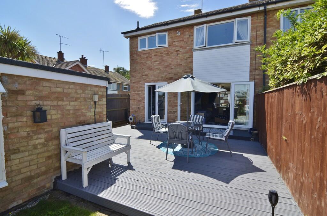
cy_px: 108
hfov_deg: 95.1
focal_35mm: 16
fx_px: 150
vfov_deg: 71.8
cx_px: 164
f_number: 8
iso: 160
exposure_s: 1/250
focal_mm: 11
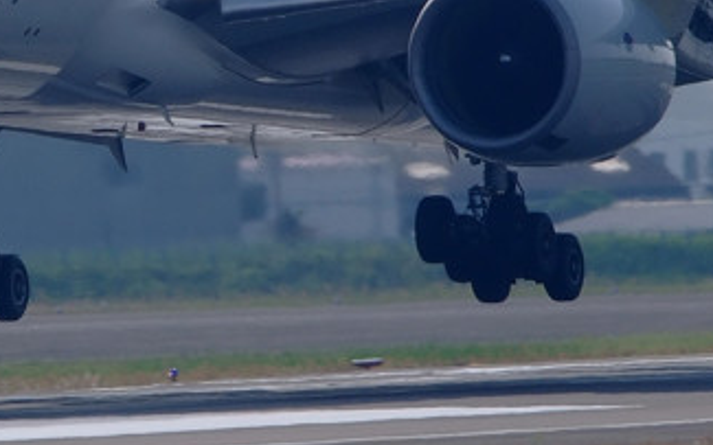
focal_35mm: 1301
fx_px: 25276
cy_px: -58
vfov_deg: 1.0
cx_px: 127
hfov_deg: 1.6
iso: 200
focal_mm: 270
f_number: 16
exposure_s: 1/225
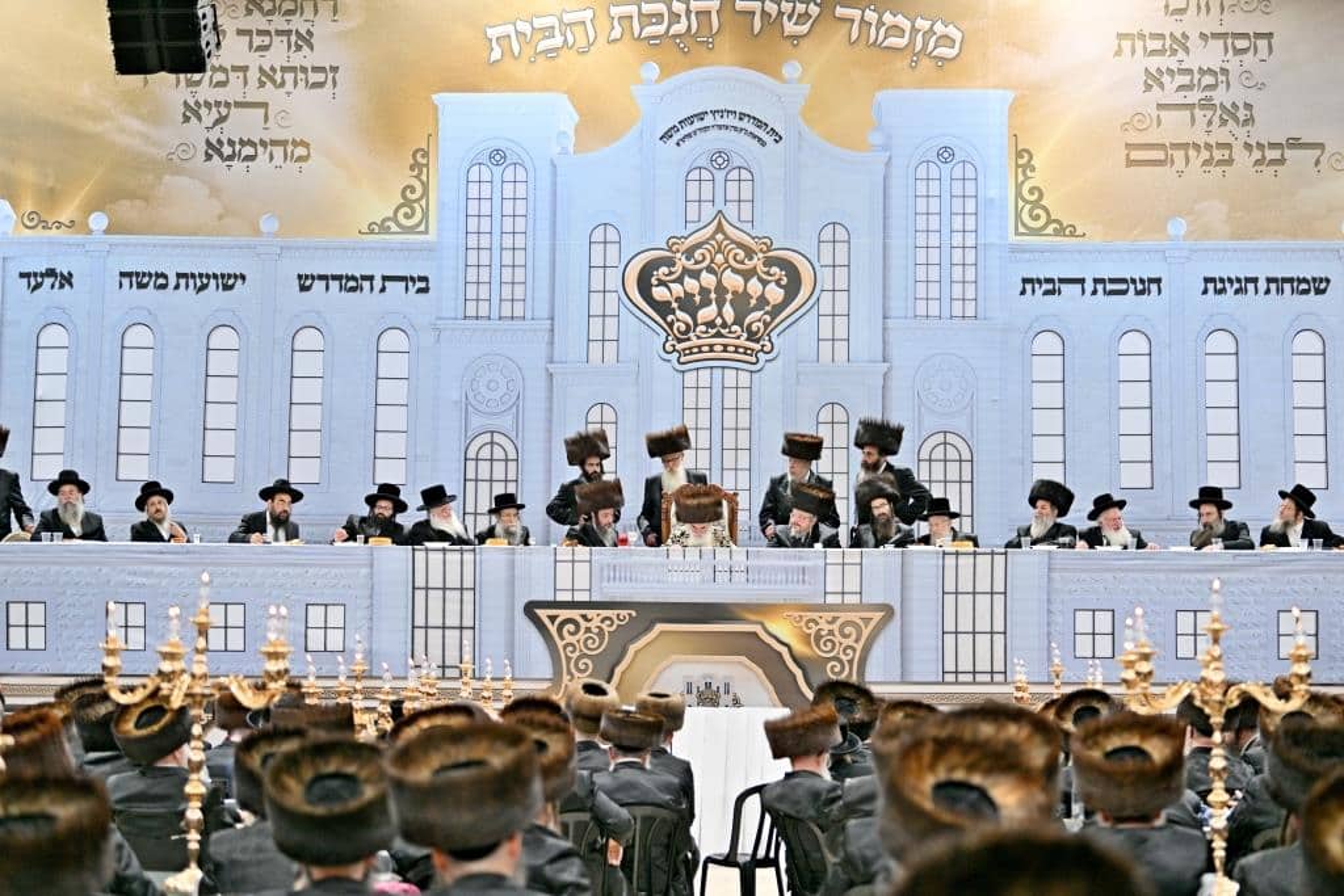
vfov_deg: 16.7
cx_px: 672
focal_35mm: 82
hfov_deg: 24.8
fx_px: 3062
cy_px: 448
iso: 320
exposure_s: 1/125
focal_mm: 82
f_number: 2.8
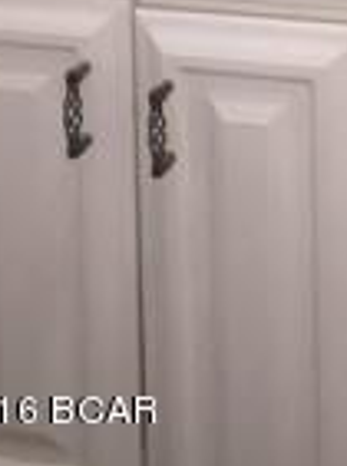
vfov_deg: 17.1
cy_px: -317
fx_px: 1329
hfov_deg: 14.1
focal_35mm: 99
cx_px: 492
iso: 125
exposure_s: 1/30
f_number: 2.2
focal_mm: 4.15
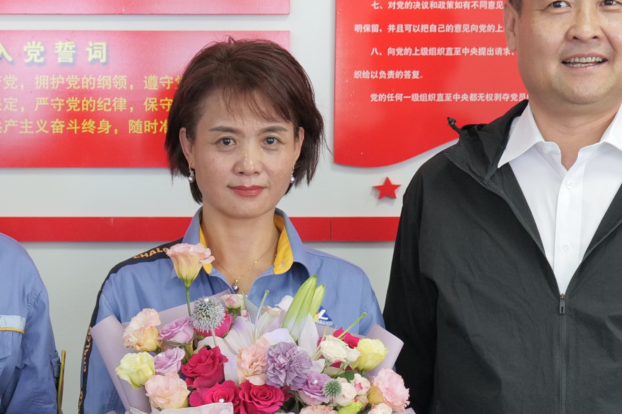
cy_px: 459
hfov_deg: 17.7
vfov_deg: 11.7
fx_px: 1987
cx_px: 162
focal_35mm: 115
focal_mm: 33
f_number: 4.5
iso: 2000
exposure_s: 1/100
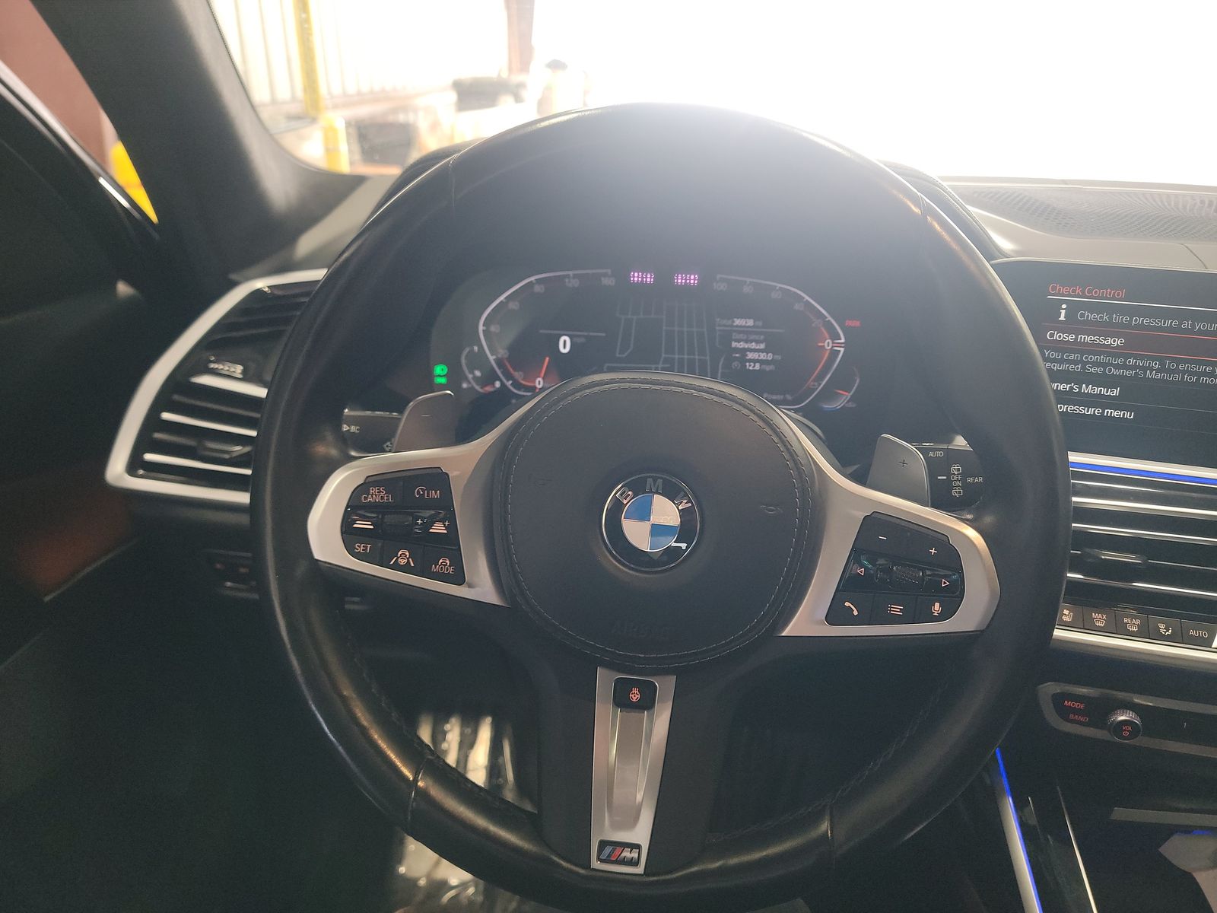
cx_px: 608
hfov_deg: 71.6
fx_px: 844
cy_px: 456
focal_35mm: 24
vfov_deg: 56.8
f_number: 1.8
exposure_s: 1/59
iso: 395
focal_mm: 6.7
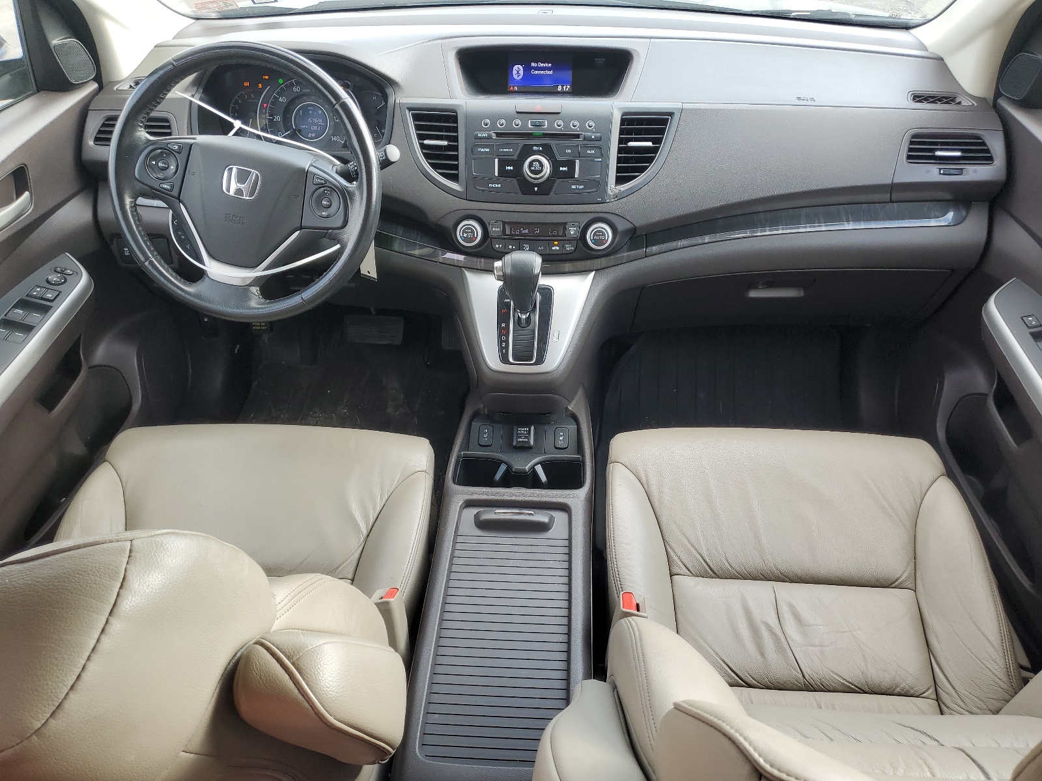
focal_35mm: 26
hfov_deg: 67.3
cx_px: 521
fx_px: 783
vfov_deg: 53.1
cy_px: 390
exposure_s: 1/169
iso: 50
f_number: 1.5
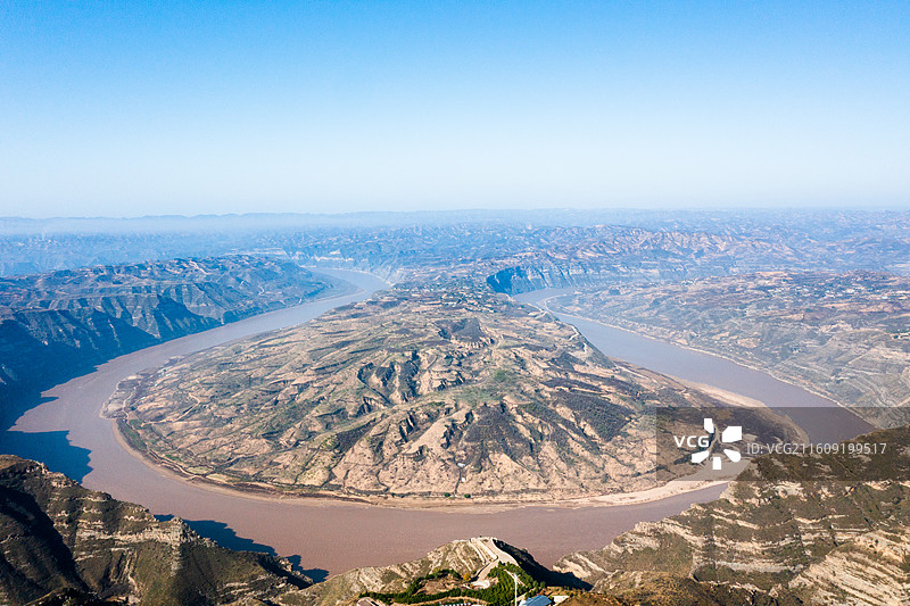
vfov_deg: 46.4
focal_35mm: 28
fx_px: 708
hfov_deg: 65.5
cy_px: 303
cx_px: 455
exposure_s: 1/240
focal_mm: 10.26
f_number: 11
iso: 100
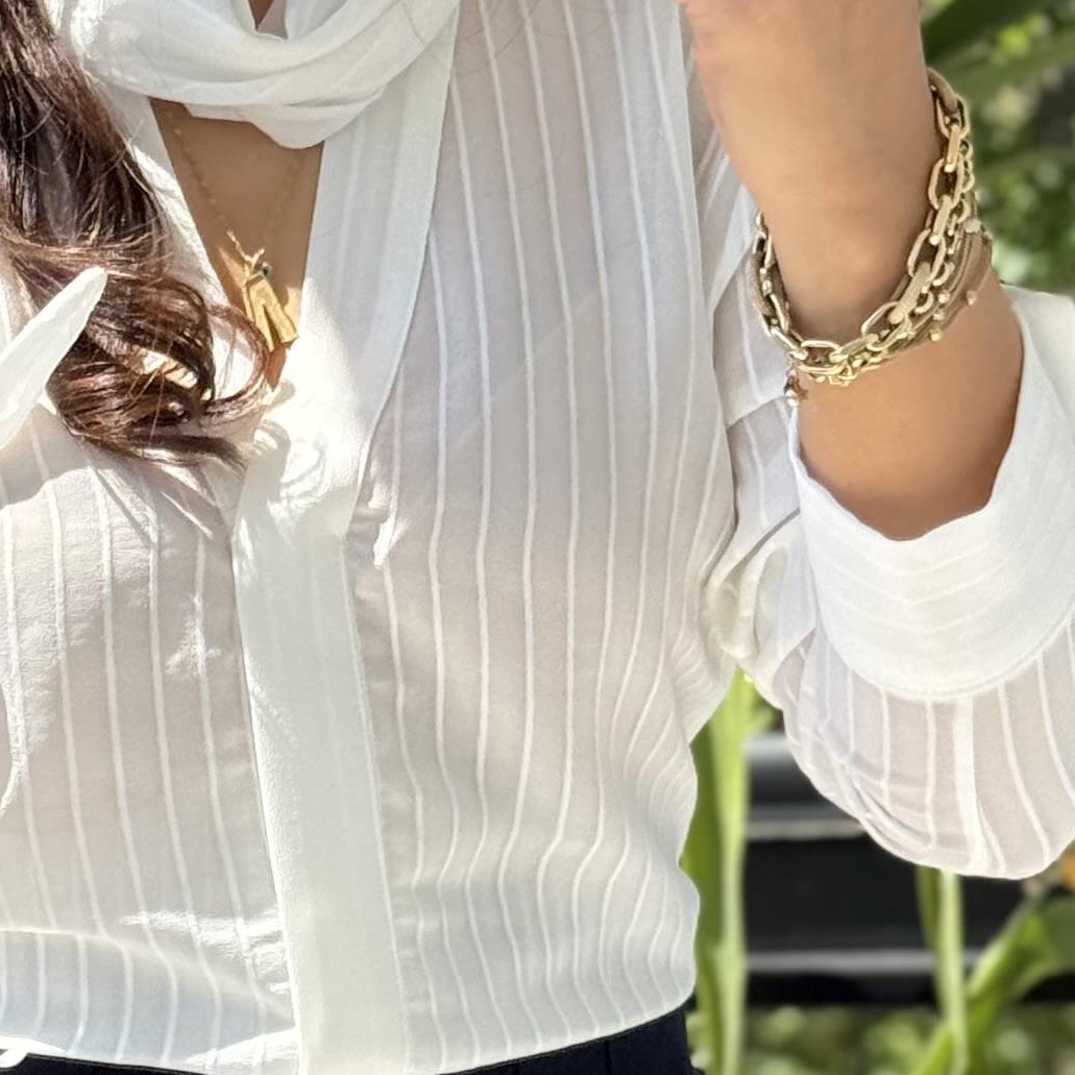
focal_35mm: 166
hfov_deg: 10.5
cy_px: 709
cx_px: 408
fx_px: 5832
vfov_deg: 10.5
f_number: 1.78
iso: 100
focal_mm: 6.76
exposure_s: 1/699
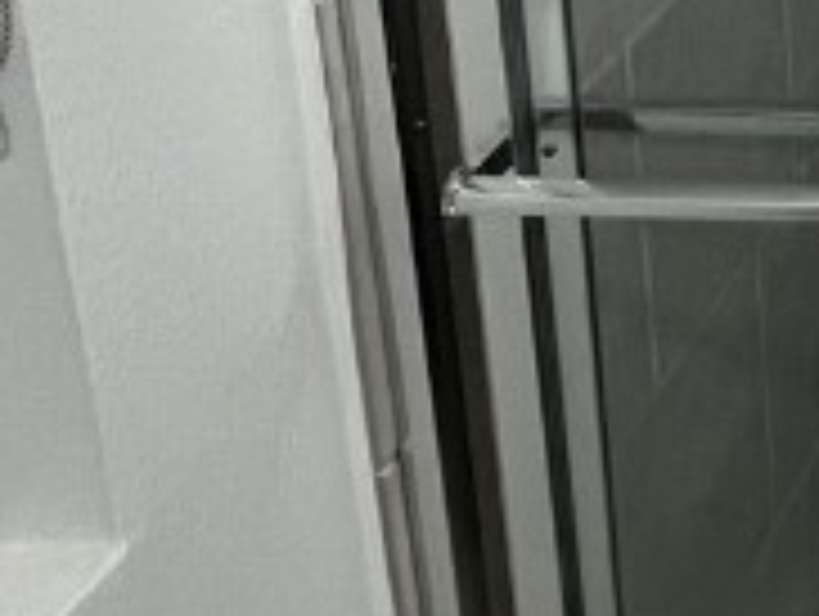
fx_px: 1729
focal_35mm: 73
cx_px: 1750
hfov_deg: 17.0
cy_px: -261
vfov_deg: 18.3
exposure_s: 1/120
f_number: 1.8
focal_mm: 1.57
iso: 200
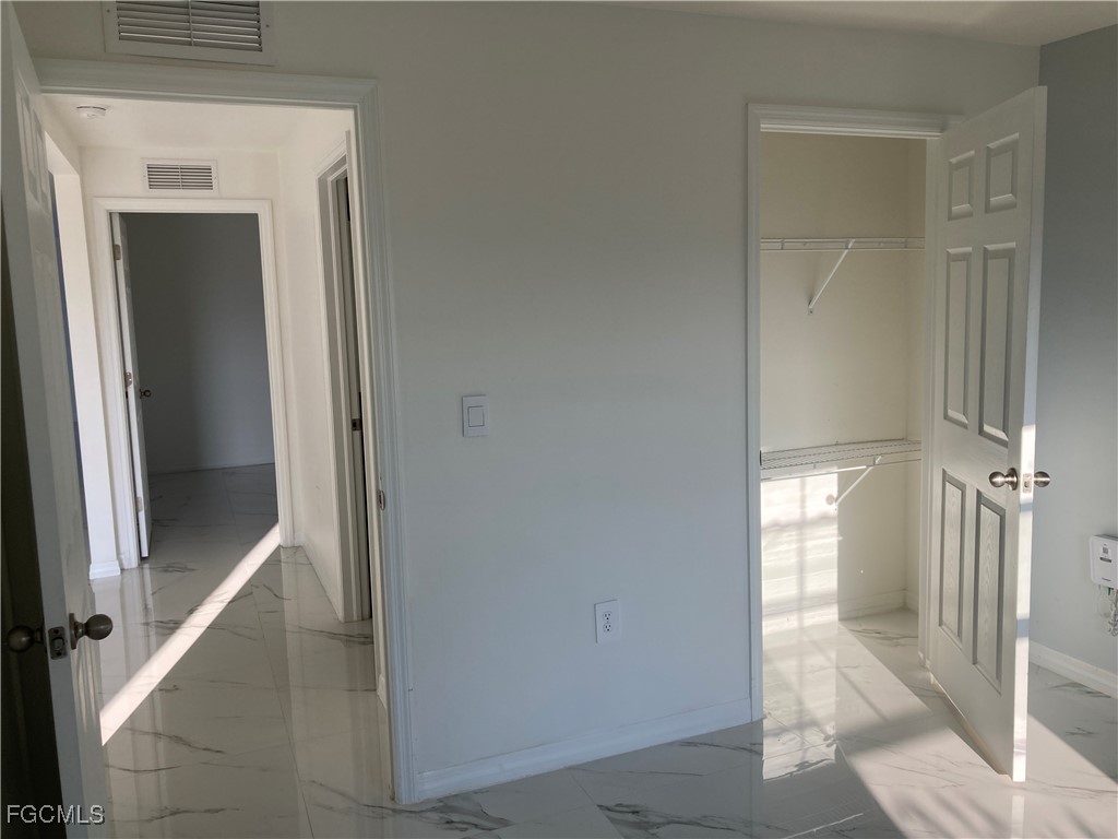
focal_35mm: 28
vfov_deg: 49.7
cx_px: 559
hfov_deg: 63.4
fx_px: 904
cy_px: 420
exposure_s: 1/240
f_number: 1.8
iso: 20
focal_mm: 3.99
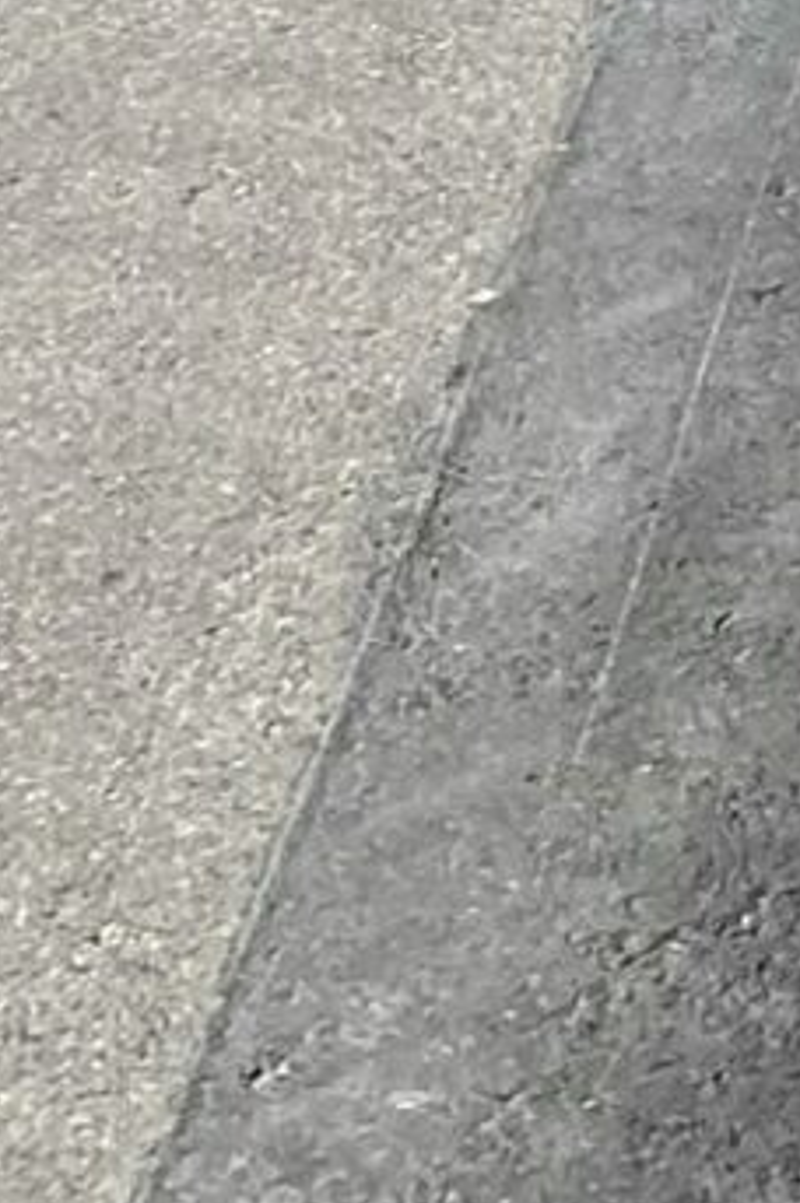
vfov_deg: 8.4
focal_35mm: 202
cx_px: 1996
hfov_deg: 6.4
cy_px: -2501
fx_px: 6746
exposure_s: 1/2890
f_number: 1.8
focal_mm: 4.25
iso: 32
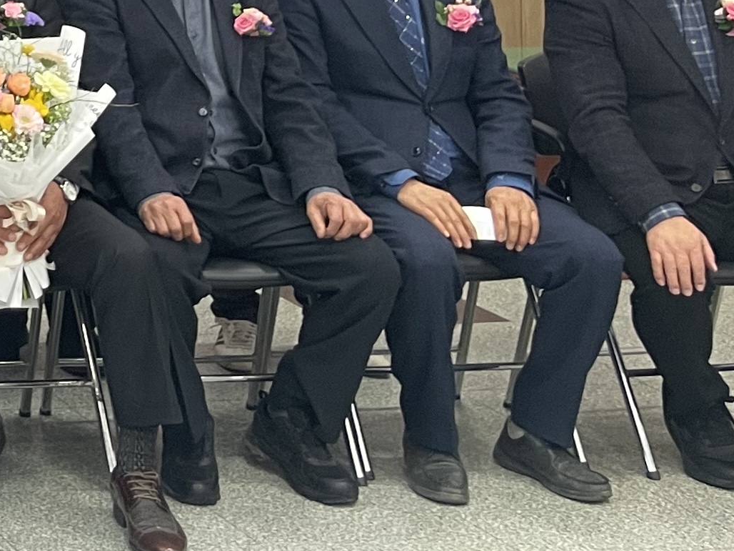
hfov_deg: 16.2
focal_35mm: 102
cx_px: -597
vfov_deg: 13.1
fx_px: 2163
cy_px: -431
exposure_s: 1/60
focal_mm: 4.2
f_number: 1.6
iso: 100
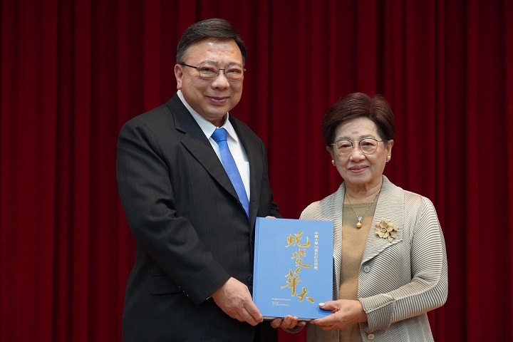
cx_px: 256
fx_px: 1582
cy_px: 171
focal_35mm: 111
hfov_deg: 18.4
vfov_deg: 12.3
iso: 6400
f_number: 5.6
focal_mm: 74
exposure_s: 1/100
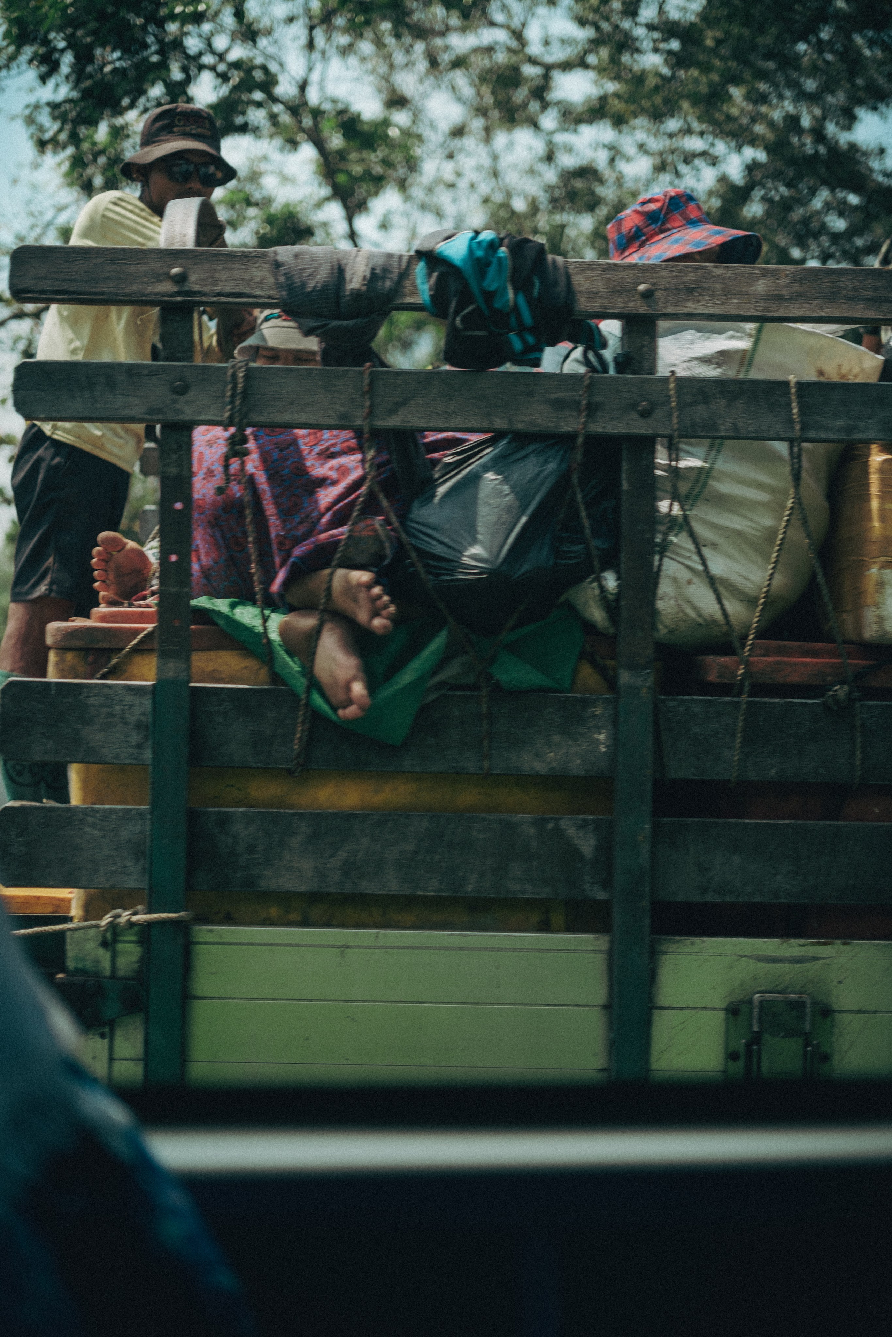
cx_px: 446
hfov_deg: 27.0
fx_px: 1858
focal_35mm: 50
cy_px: 668
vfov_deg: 39.6
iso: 160
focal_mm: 33
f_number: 1.4
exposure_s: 1/640
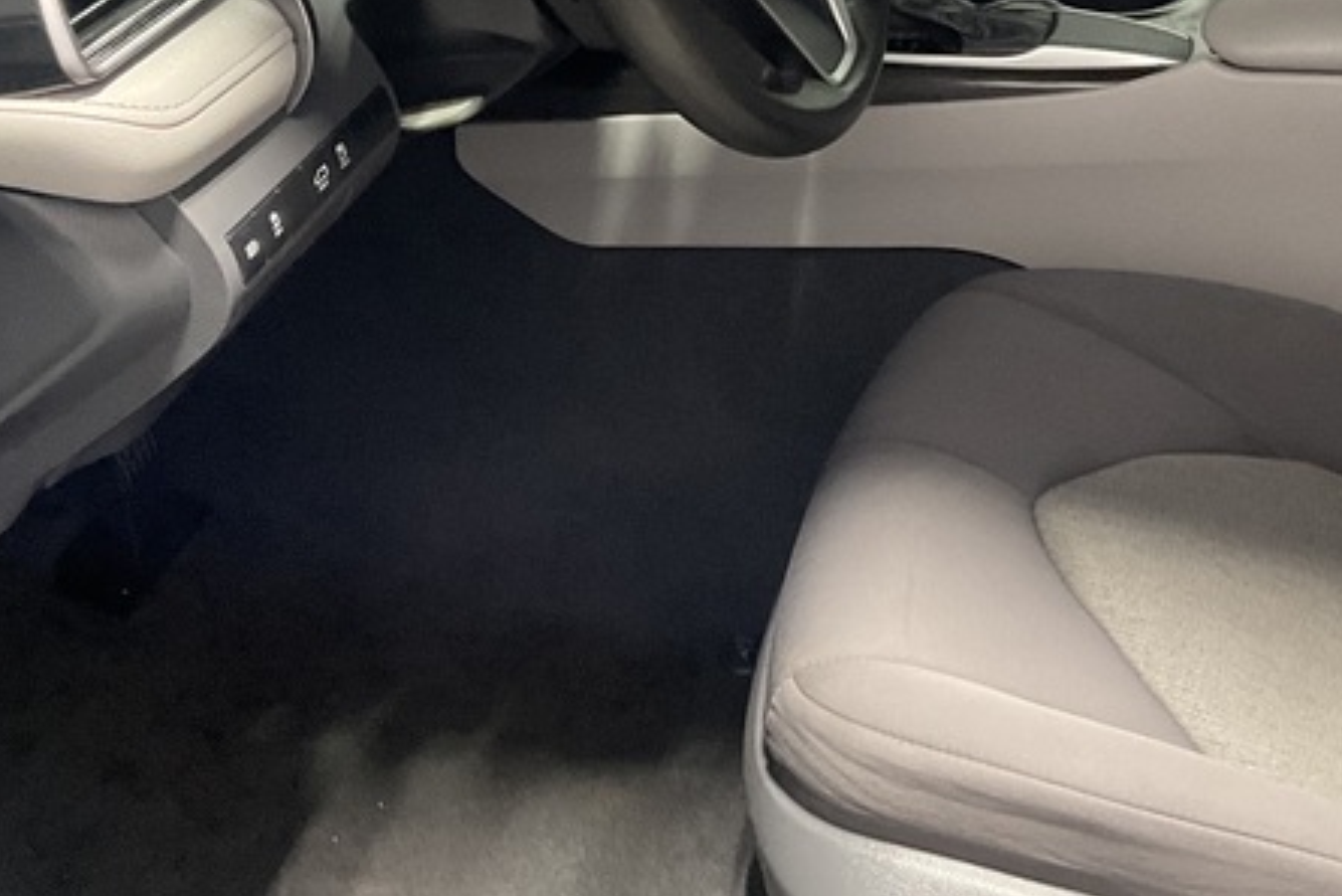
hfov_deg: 30.8
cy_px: 3
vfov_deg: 20.3
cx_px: 841
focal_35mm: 65
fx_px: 2424
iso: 250
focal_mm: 3
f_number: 1.8
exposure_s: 1/60
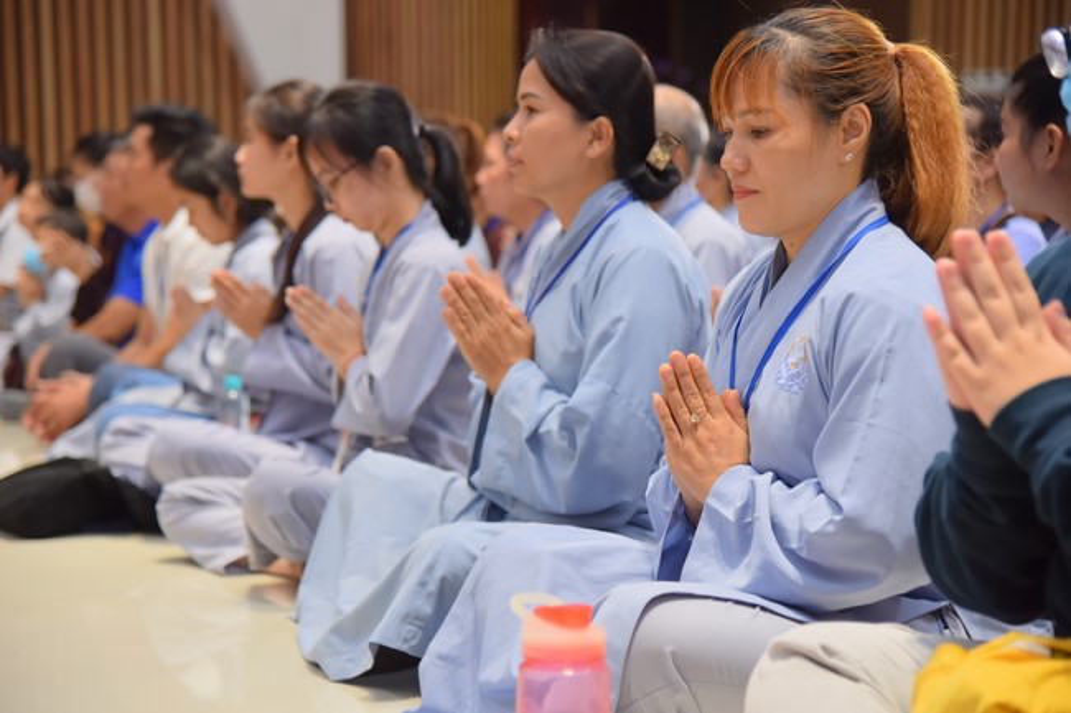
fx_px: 2439
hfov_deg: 24.8
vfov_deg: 16.6
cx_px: 536
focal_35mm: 82
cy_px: 356
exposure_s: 1/100
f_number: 4.5
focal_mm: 82
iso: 800
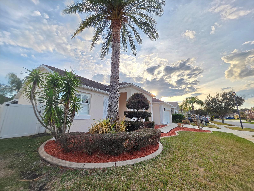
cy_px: 96
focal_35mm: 13
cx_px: 127
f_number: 1.9
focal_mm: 2.2
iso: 40
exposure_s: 1/362
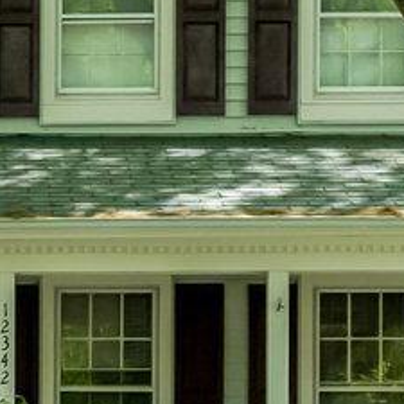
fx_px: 3169
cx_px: -320
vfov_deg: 7.3
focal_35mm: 240
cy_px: 405
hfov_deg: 7.1
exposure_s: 1/320
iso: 1250
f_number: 7.1
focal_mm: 31
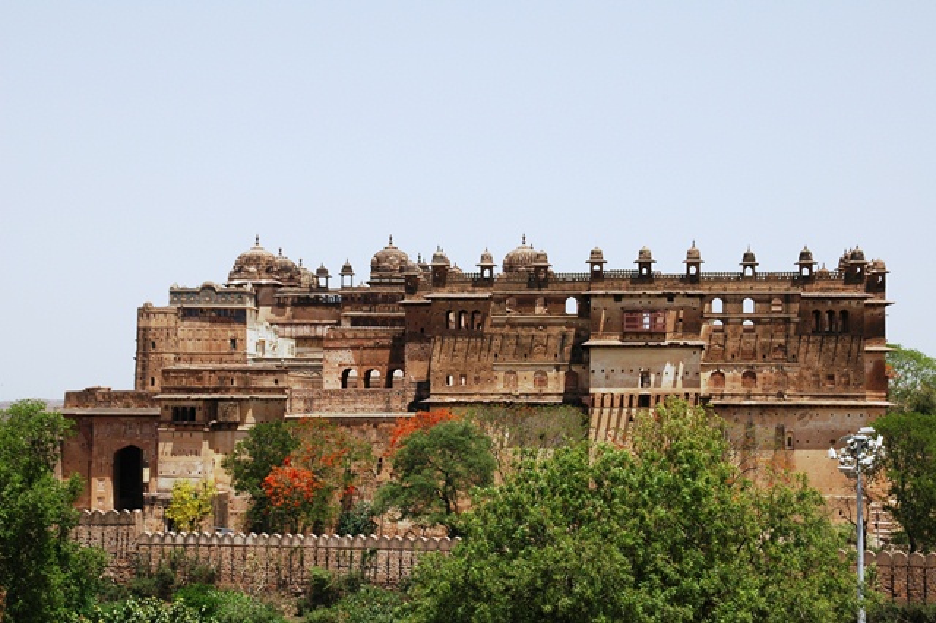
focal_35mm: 78
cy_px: 312
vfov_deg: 17.5
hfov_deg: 26.0
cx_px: 468
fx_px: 2027
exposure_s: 1/400
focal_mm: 52
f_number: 11
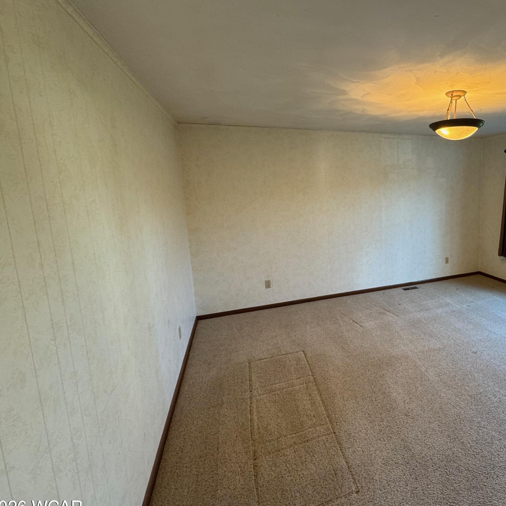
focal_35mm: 20
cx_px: 383
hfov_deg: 69.6
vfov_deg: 74.6
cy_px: 228
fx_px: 331
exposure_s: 1/60
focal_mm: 2.22
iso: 160
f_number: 2.2
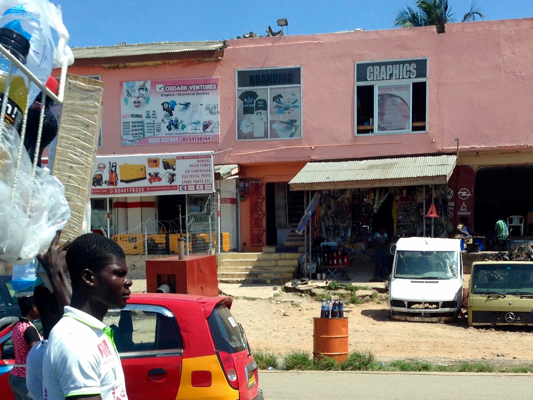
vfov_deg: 21.2
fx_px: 1047
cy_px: 354
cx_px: 279
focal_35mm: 68
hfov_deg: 28.6
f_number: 2.4
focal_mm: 4.12
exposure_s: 1/1063
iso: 50
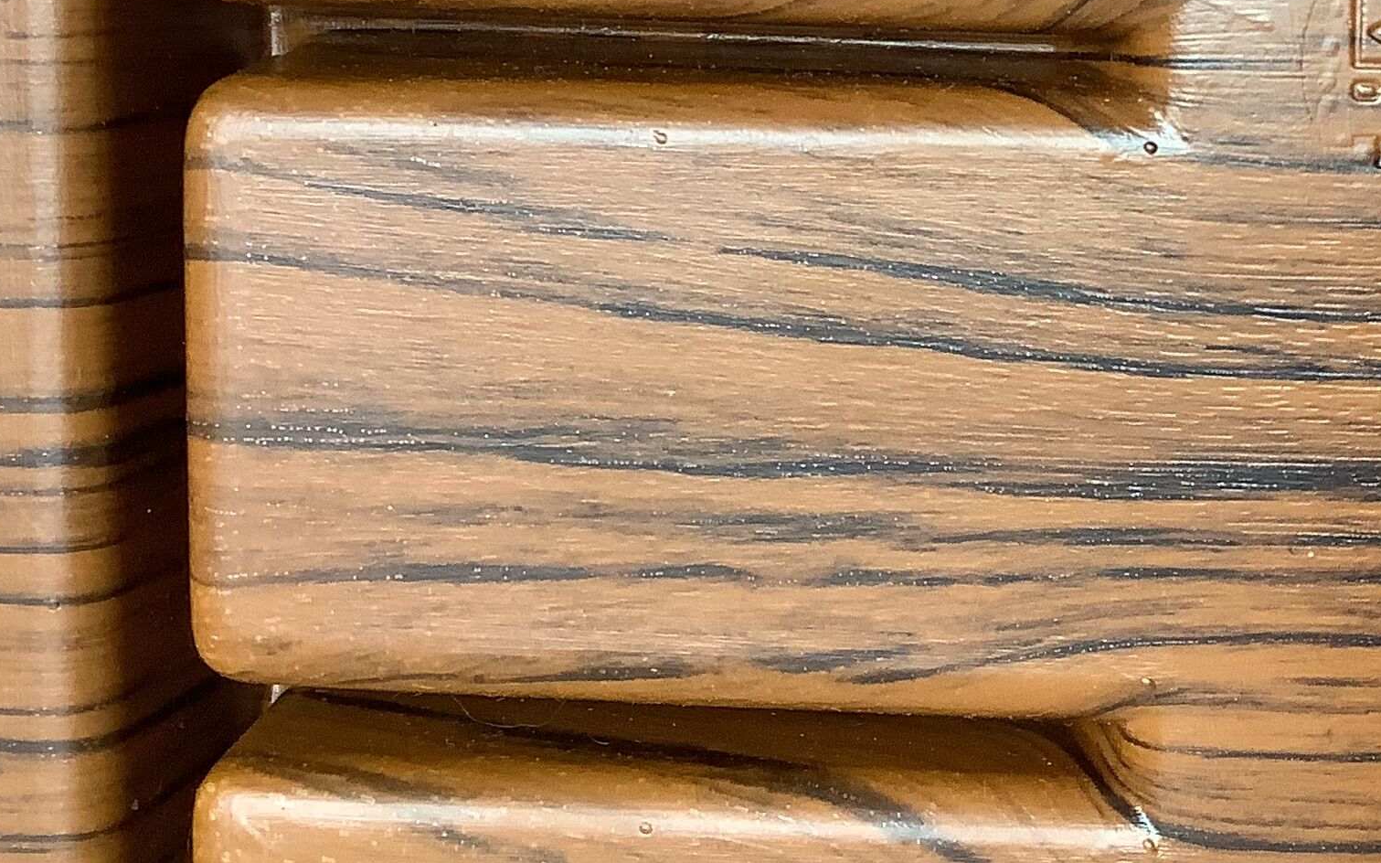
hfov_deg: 27.7
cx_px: 1304
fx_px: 2672
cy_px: 111
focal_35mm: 71
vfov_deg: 18.1
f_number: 2.4
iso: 80
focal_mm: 3.3
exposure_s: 1/60
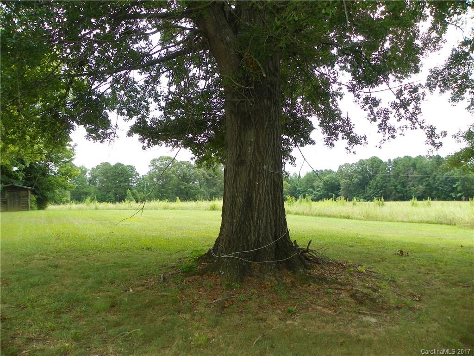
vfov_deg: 53.1
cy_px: 178
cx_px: 237
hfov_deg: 67.3
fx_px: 356
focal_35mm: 26
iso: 64
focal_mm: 4.6
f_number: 3.2
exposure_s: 1/320
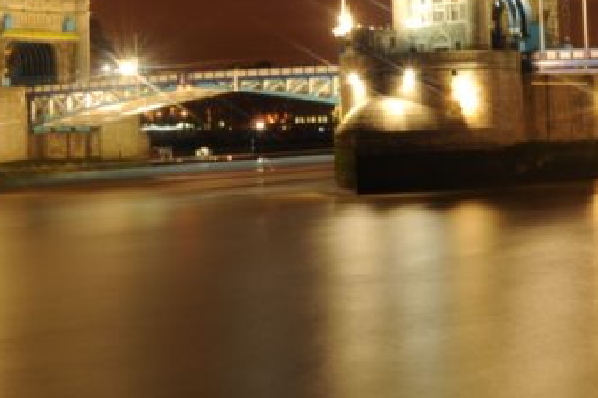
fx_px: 1361
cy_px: 9
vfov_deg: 16.3
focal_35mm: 82
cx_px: 460
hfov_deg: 24.5
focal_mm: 18
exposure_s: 30
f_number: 22
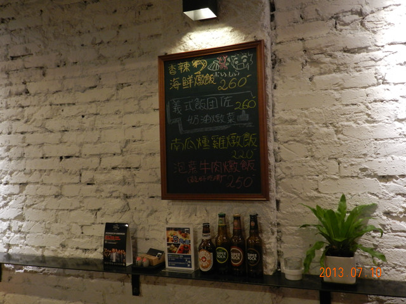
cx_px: 203
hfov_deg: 56.8
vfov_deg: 44.2
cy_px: 152
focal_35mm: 32
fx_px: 375
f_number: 3.7
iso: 450
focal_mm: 5.6
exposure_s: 1/15
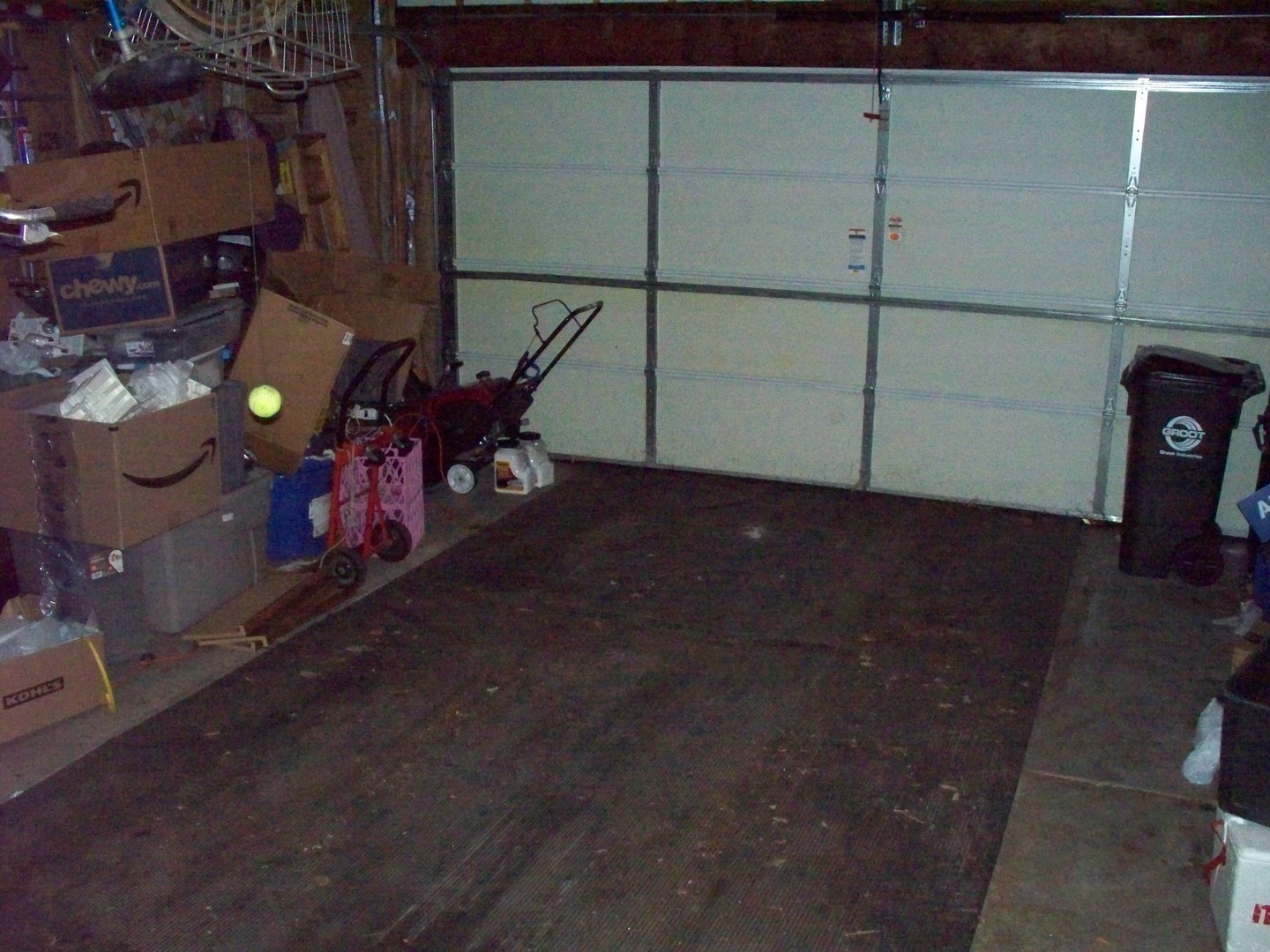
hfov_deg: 51.4
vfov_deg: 39.7
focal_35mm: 36
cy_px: 476
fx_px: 1321
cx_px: 635
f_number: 2.8
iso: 1600
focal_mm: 7.54
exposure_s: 1/60
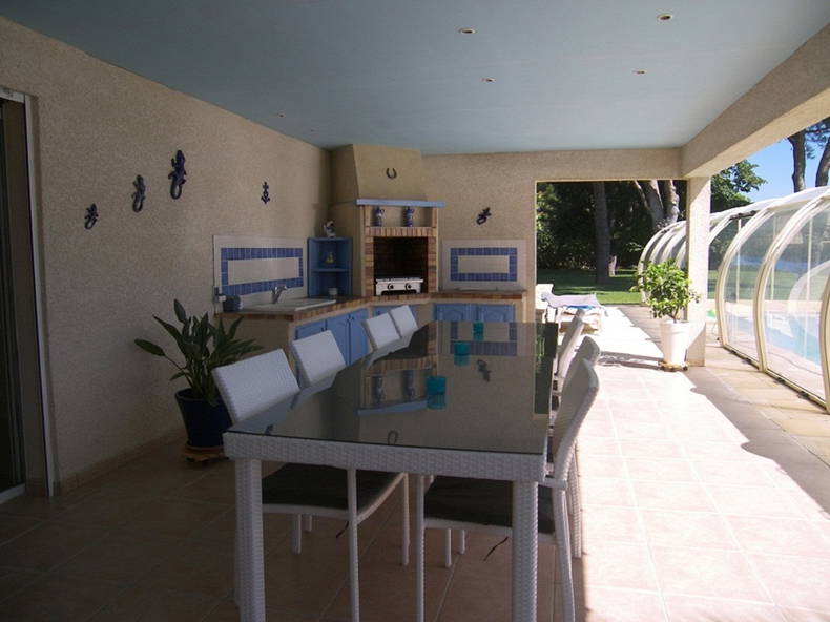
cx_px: 415
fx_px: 623
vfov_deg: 53.0
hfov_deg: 67.3
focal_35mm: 26
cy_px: 311
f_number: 2.8
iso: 50
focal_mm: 5.4
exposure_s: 1/640
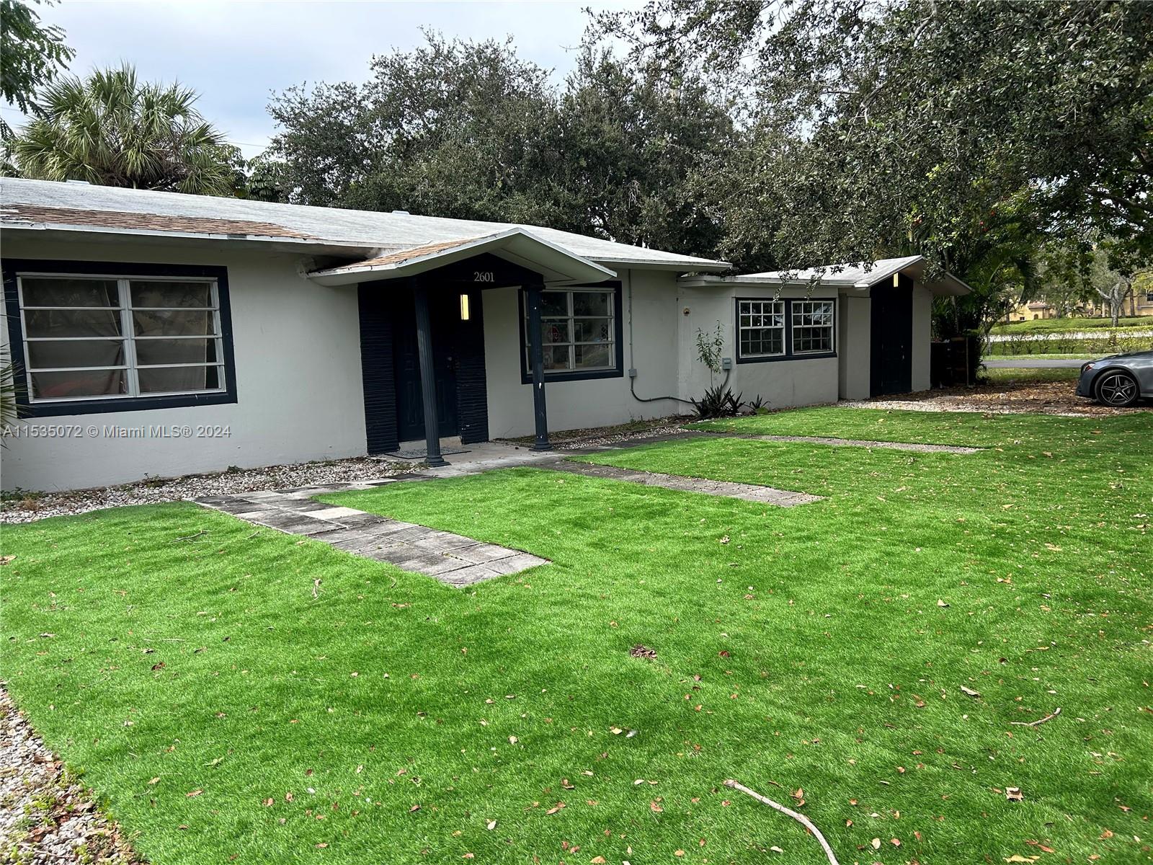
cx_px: 576
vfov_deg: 53.1
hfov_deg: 67.3
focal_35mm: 26
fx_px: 866
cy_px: 432
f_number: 1.5
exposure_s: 1/1196
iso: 50
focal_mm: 5.7
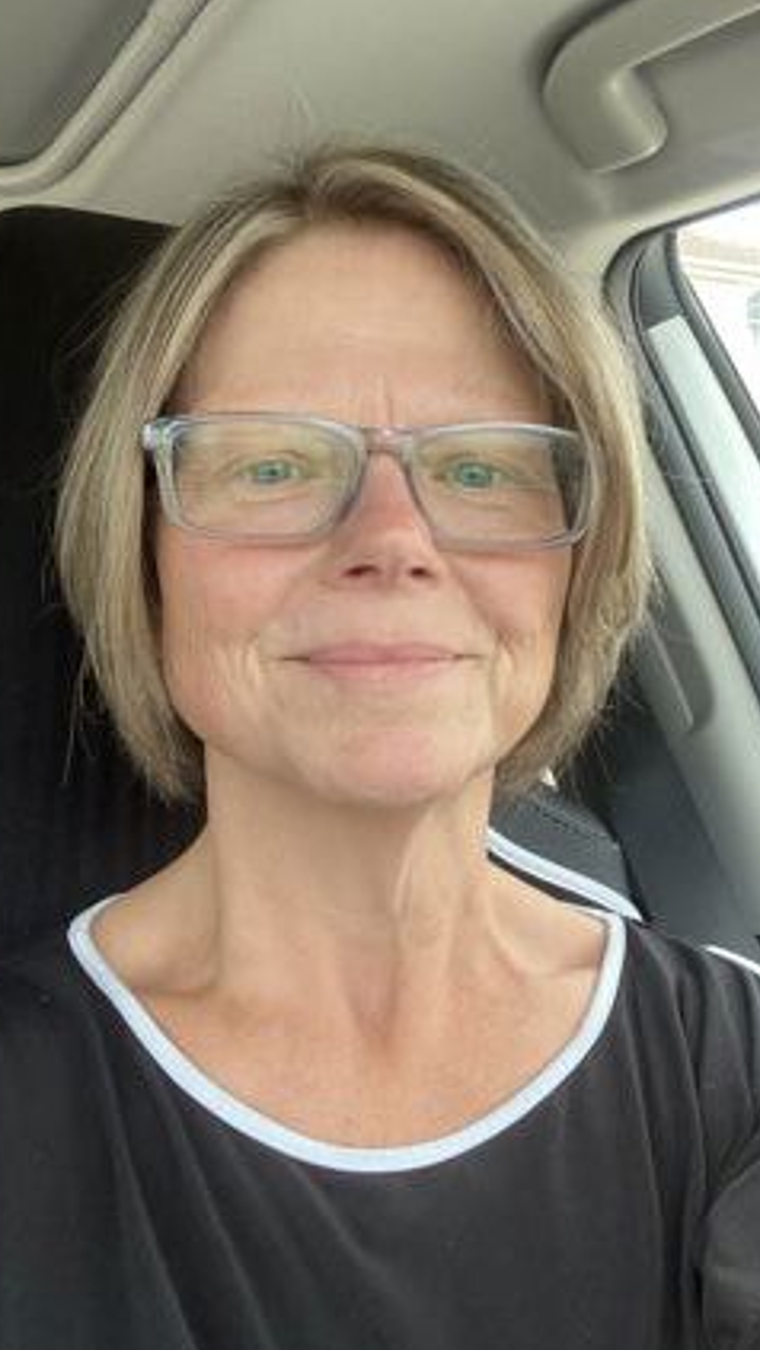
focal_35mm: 34
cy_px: 667
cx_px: 428
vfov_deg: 58.0
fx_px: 1218
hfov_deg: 34.6
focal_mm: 2.71
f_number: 2.2
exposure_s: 1/100
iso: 32
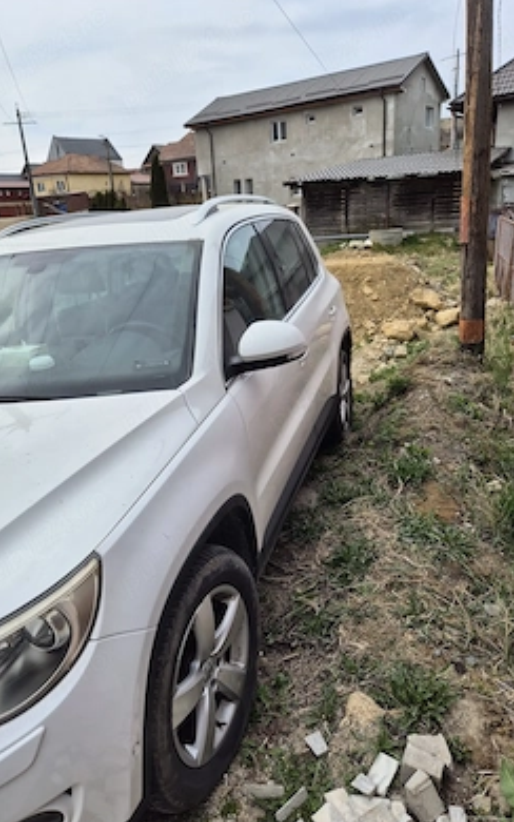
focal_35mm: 25
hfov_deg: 49.3
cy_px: 415
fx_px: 560
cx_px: 261
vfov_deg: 72.5
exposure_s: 1/1052
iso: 25
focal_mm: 5.4
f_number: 1.8
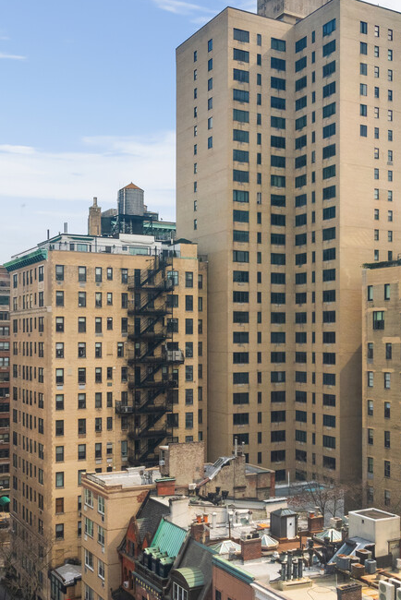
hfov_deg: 33.4
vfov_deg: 48.4
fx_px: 668
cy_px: 330
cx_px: 182
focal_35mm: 40
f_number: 22
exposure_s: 1/250
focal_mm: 26
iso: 800
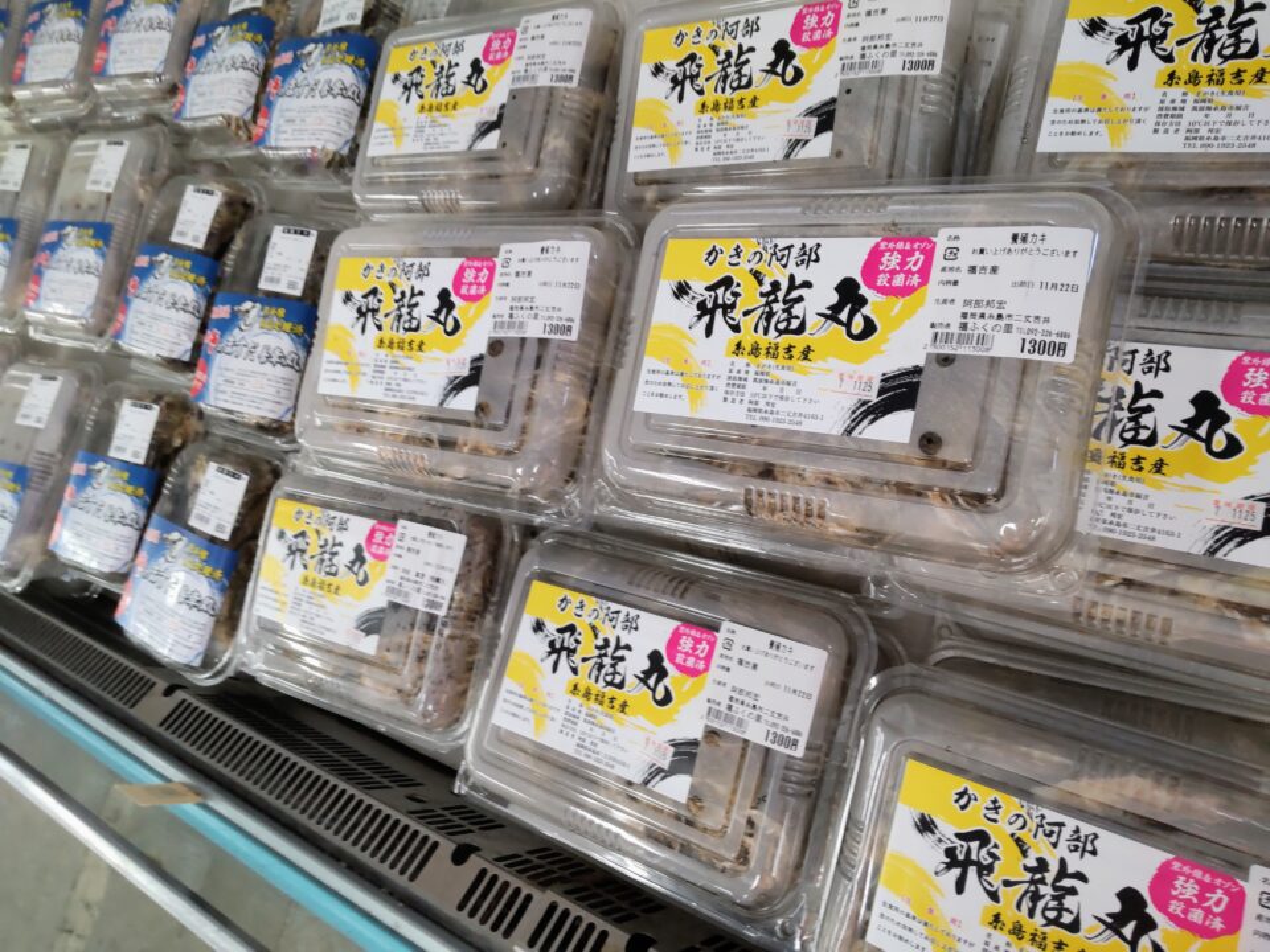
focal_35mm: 24
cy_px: 476
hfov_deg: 71.6
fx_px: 881
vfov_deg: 56.8
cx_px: 635
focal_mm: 3.43
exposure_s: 1/60
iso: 162
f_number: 2
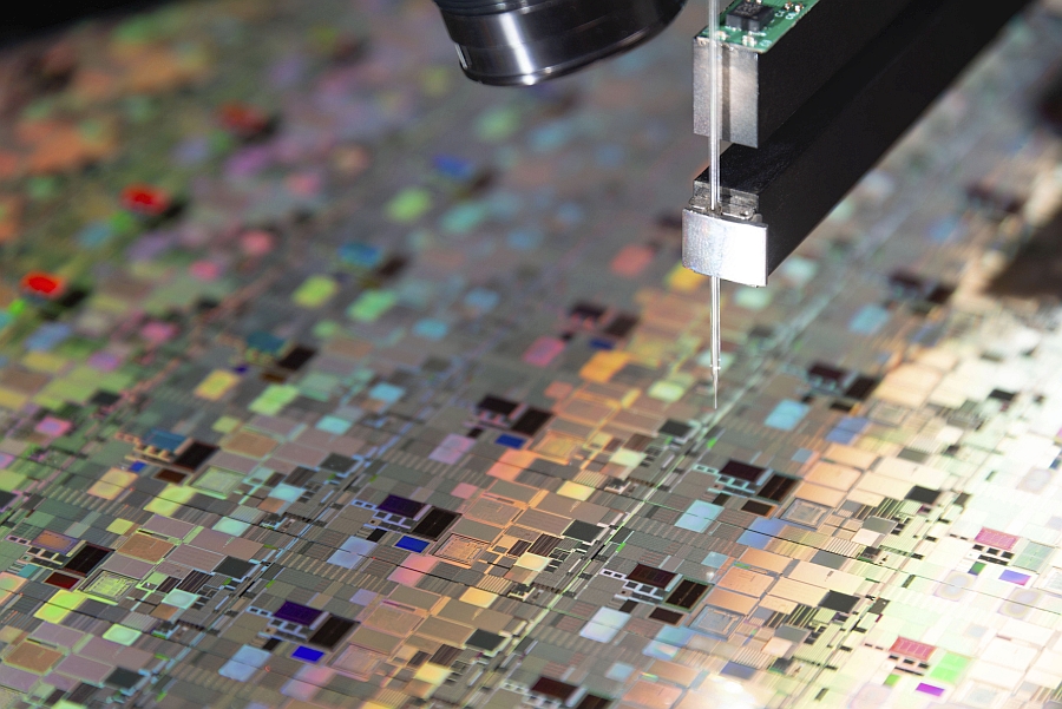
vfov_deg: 4.6
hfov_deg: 6.9
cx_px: 531
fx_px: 8854
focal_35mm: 300
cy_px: 354
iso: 200
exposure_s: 1/250
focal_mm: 300
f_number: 8
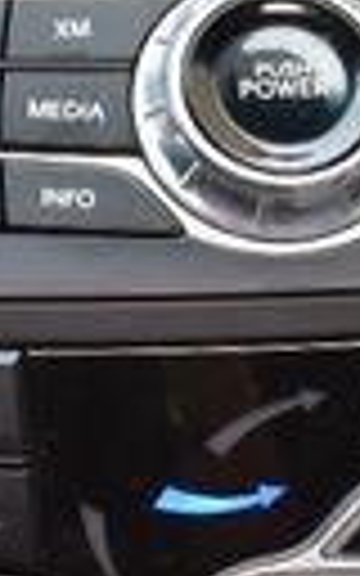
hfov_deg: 6.9
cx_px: 382
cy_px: -146
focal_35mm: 191
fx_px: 2991
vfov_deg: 10.8
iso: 400
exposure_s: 1/40
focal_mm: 25
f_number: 7.1
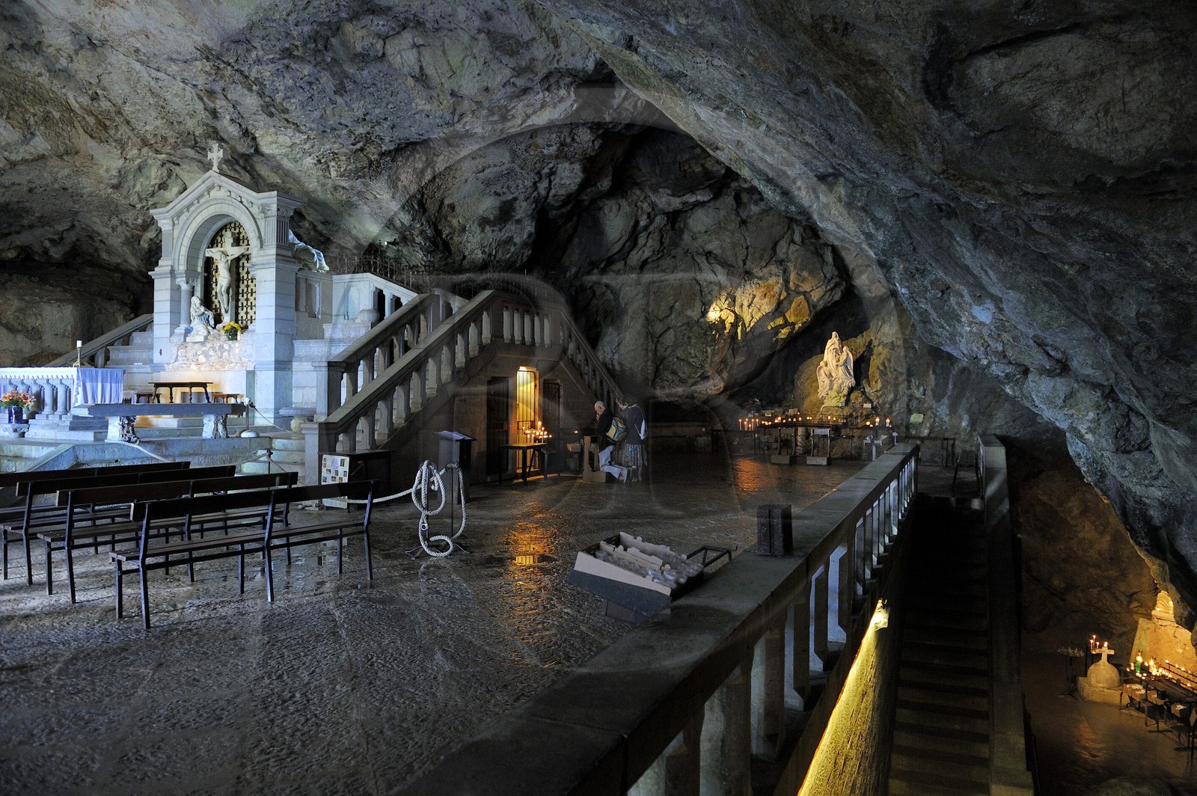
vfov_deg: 53.1
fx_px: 797
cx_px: 598
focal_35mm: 24
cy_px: 398
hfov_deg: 73.8
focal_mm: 24
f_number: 3.5
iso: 1250
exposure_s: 1/20
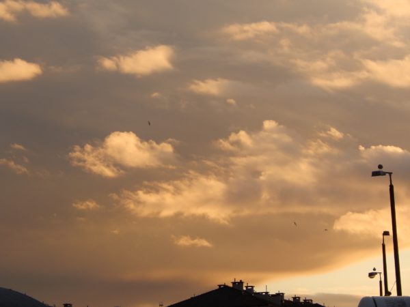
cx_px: 205
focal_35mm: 162
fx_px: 1919
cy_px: 154
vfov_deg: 9.2
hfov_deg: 12.2
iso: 125
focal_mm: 28.7
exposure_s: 1/320
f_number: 5.1
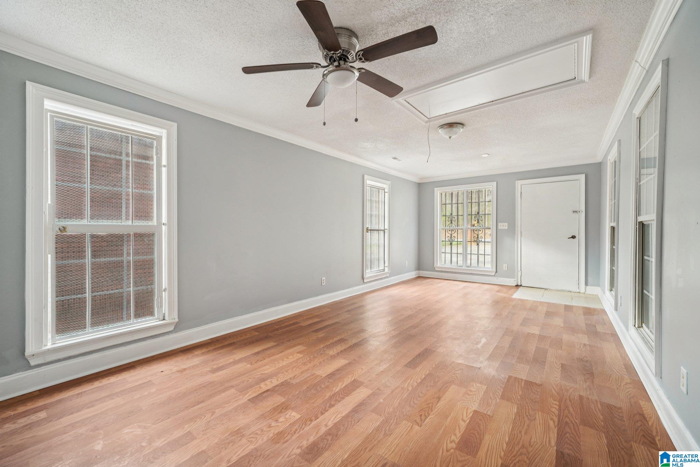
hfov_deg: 104.3
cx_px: 350
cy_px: 234
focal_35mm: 14
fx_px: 272
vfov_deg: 81.2
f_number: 8
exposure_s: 1/15
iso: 400
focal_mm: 14
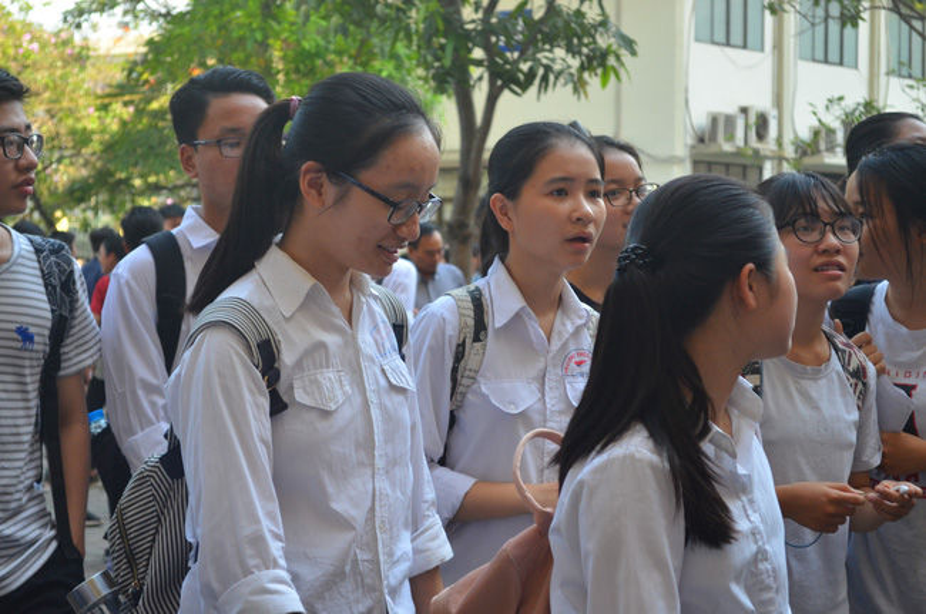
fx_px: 2118
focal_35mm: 82
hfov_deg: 24.7
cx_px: 463
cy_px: 307
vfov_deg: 16.5
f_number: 5.6
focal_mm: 55
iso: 800
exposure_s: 1/320
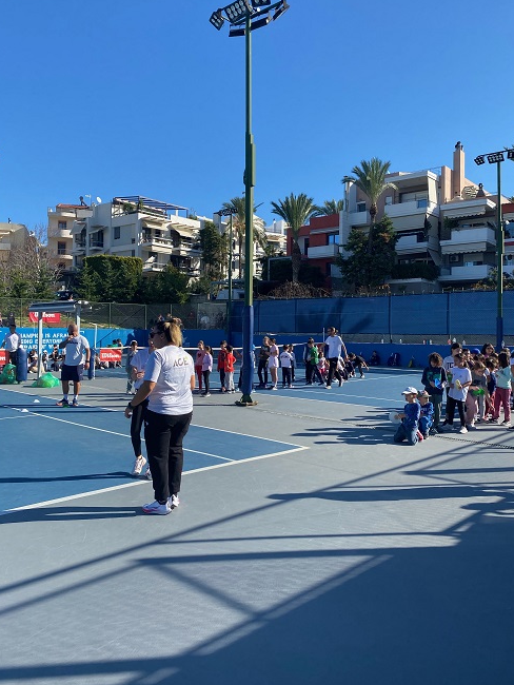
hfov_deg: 49.8
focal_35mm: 28
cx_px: 265
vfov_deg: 63.4
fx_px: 554
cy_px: 321
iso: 32
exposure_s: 1/2028
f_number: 1.8
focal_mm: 4.25
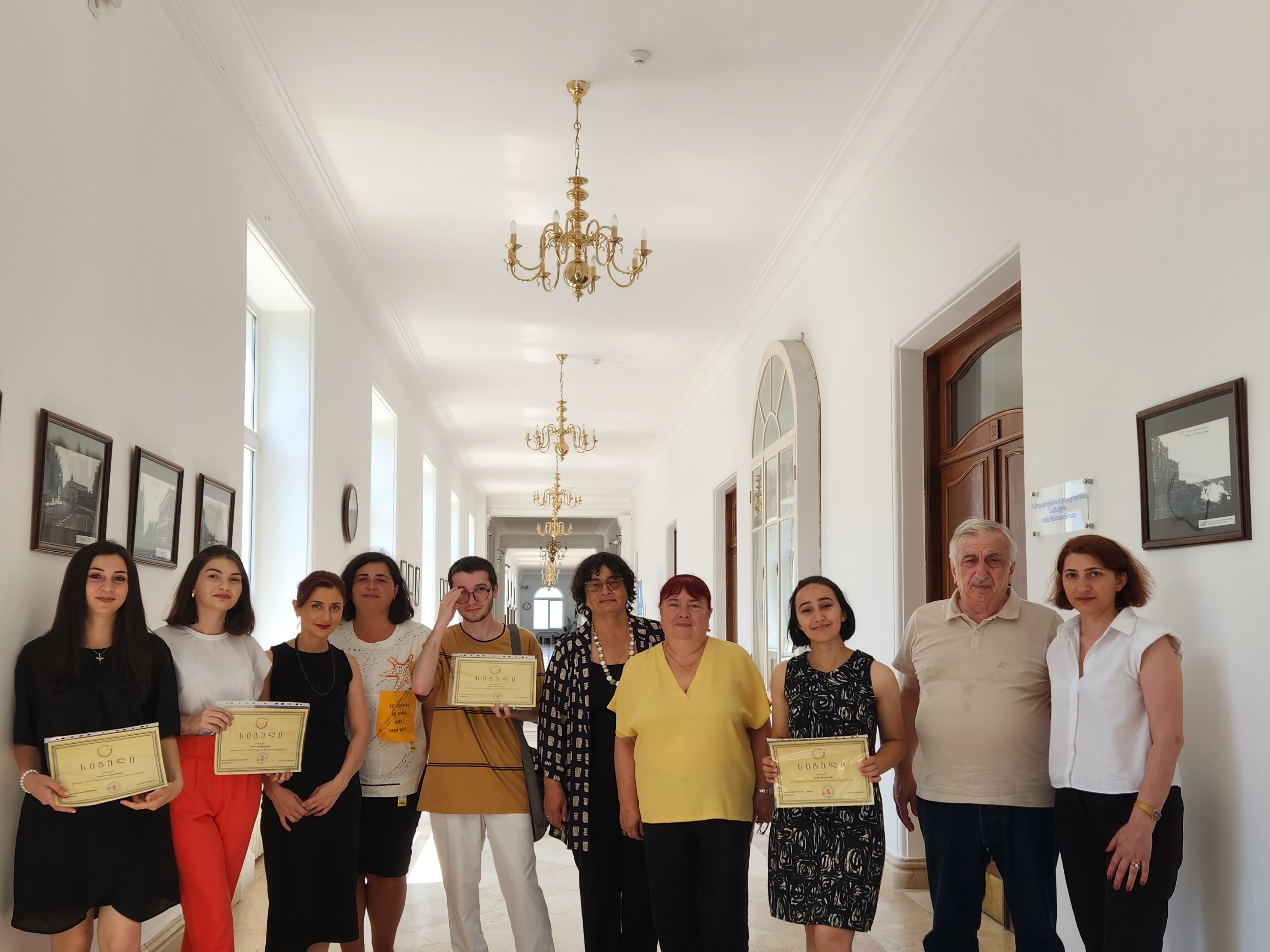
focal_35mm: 31
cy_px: 557
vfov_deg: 45.3
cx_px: 615
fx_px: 1137
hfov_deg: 58.3
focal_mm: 5.4
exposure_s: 1/180
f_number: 1.8
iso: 25
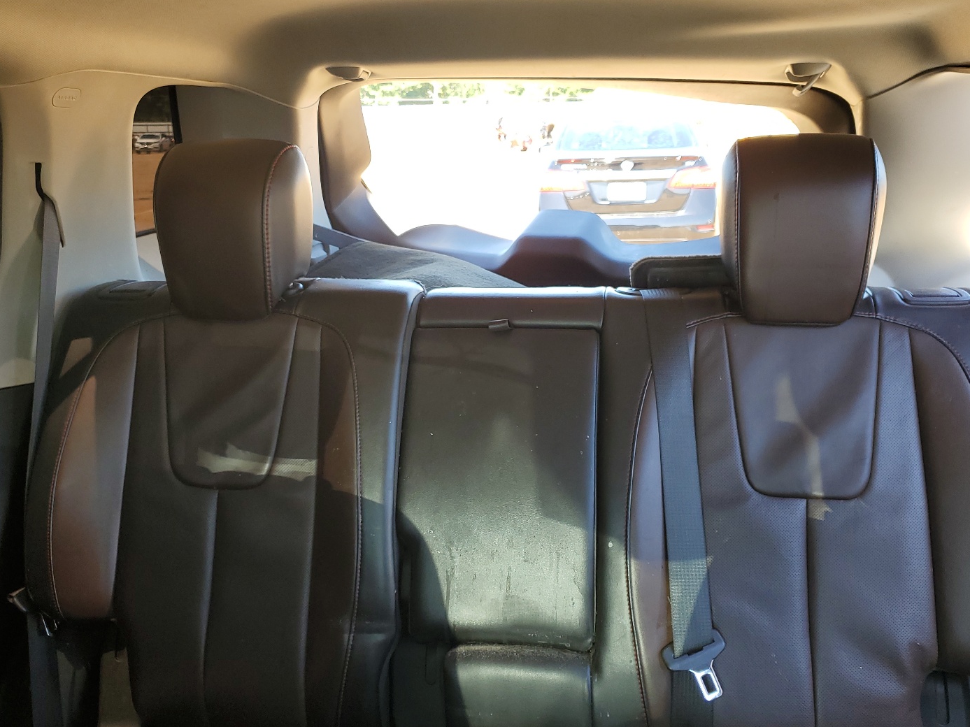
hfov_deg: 60.0
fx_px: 841
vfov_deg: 46.8
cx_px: 499
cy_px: 369
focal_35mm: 30
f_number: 1.5
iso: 56
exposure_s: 1/120
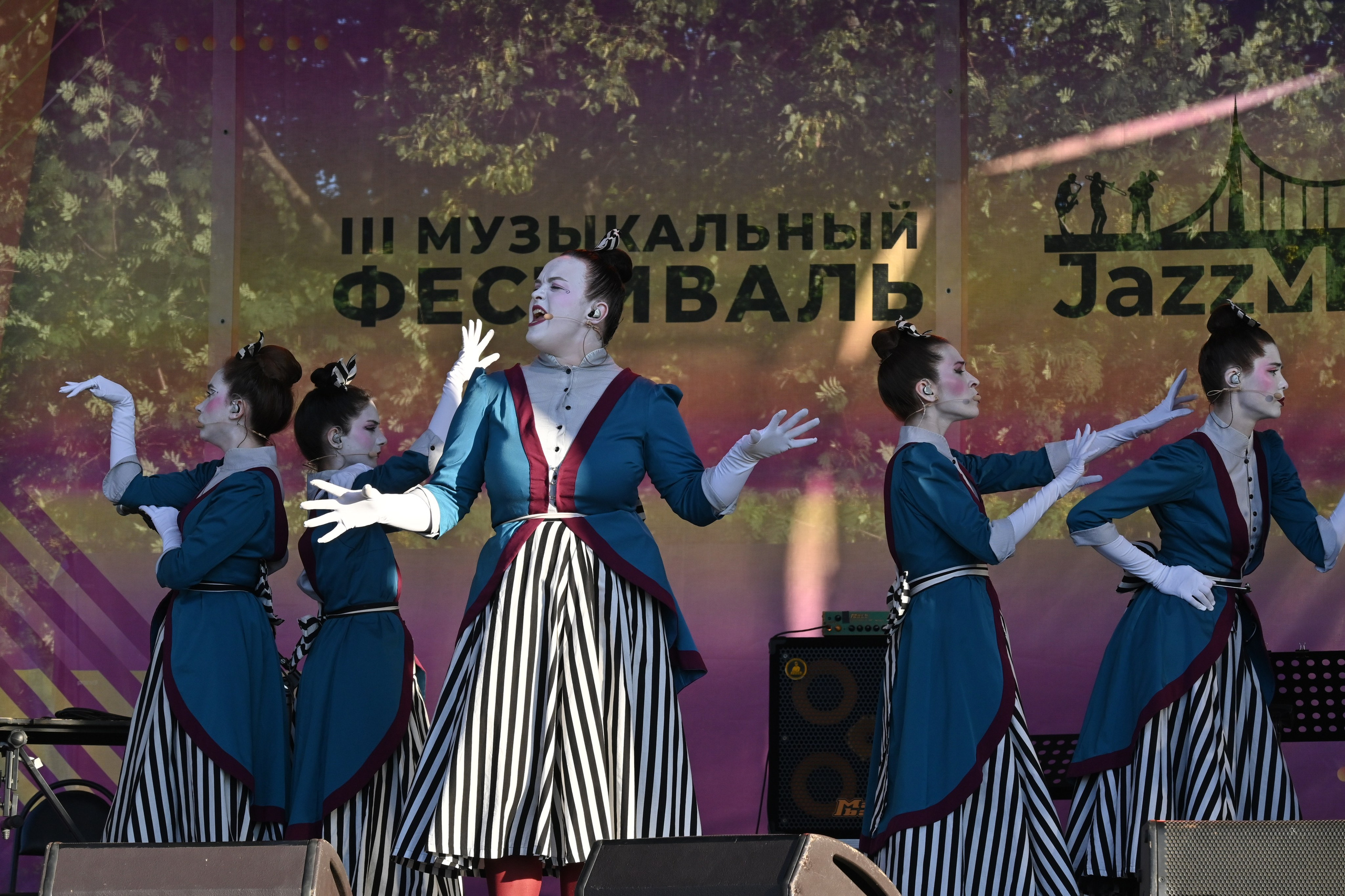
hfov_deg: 14.3
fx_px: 5380
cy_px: 448
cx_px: 672
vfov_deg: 9.5
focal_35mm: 144
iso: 400
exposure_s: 1/400
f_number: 8
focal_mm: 96
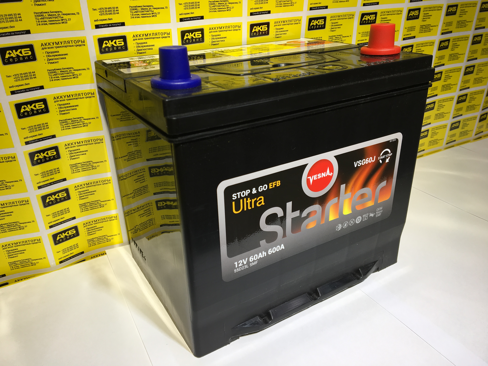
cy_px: 183
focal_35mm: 29
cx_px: 244
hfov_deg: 61.7
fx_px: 409
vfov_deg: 48.2
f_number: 2.2
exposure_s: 1/104
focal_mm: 4.15
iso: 25
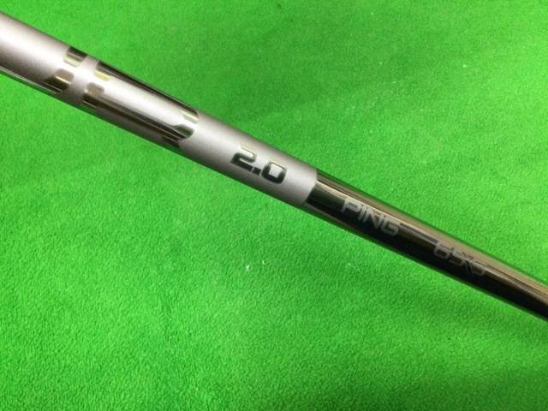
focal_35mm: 31
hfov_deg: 58.4
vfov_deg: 45.4
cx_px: 274
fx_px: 491
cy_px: 206
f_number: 2.4
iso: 200
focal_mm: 3.3
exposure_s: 1/30
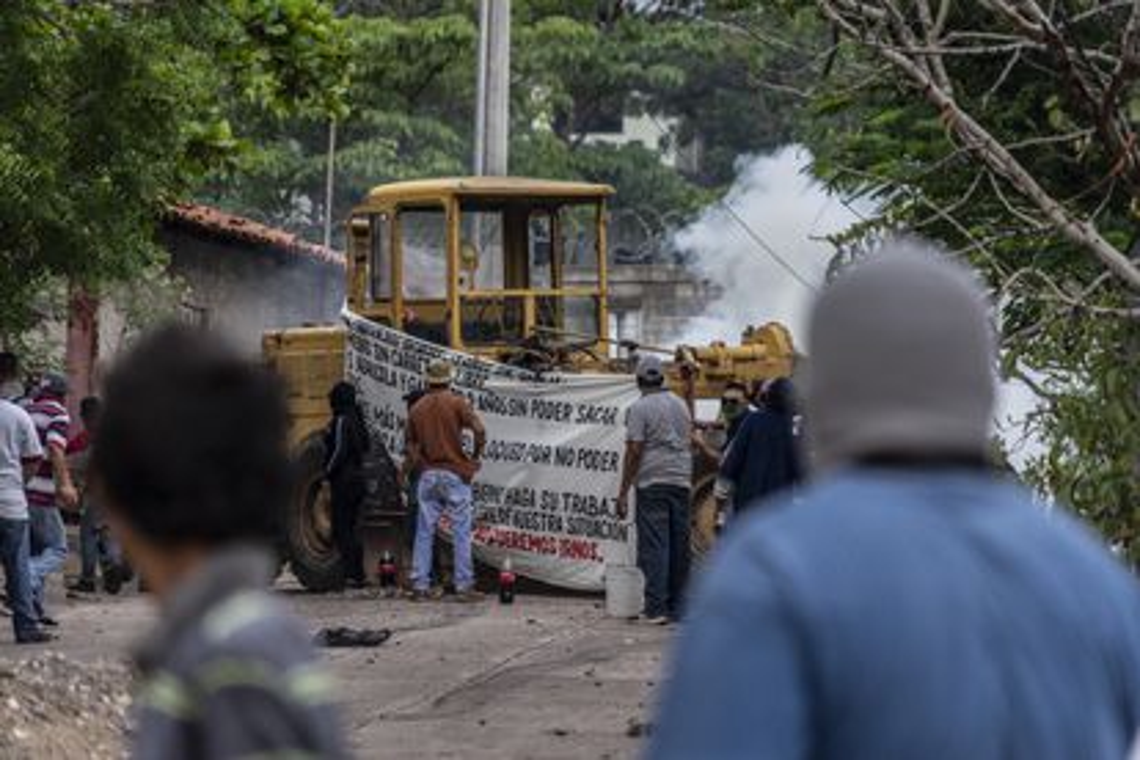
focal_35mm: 240
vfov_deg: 5.7
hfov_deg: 8.6
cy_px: 380
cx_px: 570
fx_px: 7599
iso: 1250
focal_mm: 240
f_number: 6.3
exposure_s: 1/250
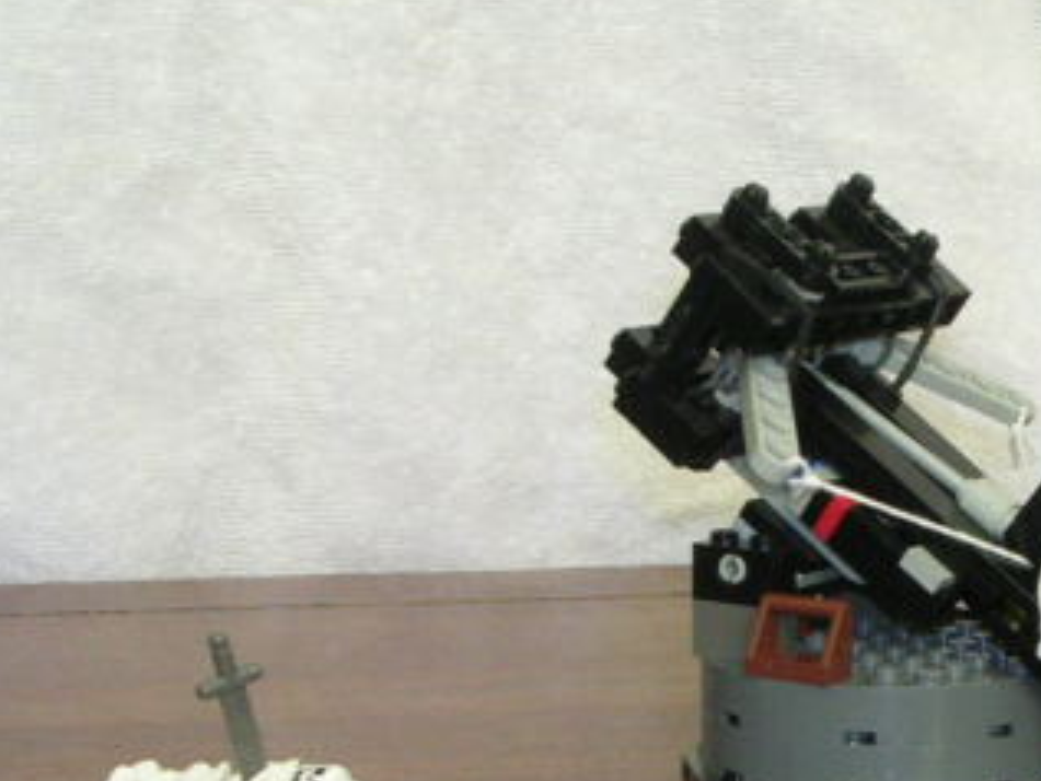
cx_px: 929
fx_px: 2978
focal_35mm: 99
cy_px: 532
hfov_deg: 19.5
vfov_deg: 14.9
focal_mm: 7.5
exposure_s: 1/7.7
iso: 400
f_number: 3.1
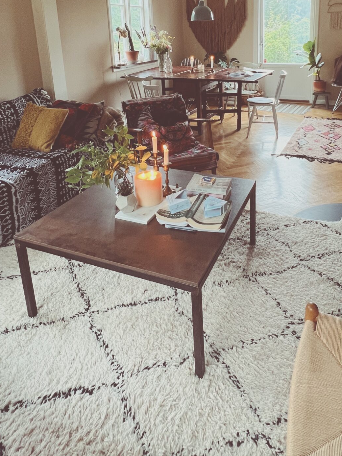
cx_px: 212
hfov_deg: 56.2
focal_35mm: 24
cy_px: 113
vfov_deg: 67.0
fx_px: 316
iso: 250
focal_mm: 1.57
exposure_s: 1/62
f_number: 1.8
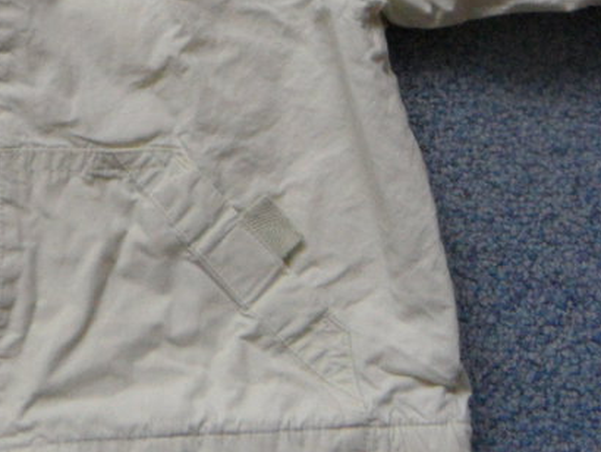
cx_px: -8
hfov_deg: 23.9
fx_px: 1355
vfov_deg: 17.6
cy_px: -151
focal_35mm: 78
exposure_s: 1/30
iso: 200
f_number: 2.9
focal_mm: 4.1
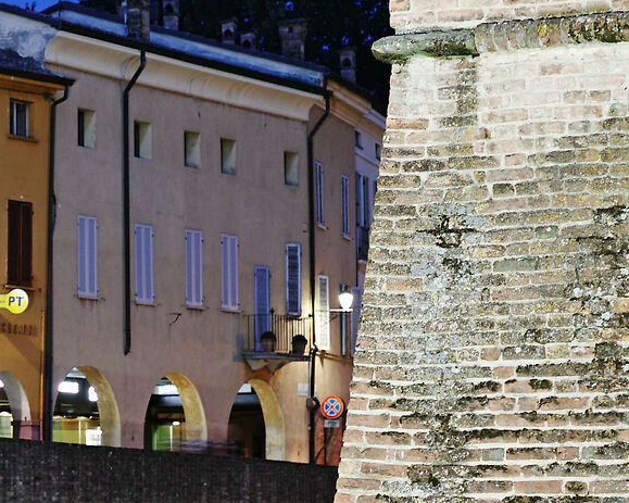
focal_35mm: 175
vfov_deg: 8.8
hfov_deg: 10.6
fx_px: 3257
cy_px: 280
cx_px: -355
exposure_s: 2
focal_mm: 30
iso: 100
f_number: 2.8
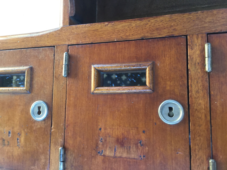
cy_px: 85
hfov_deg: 58.4
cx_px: 114
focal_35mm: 31
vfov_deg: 45.4
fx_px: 203
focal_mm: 3.3
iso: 40
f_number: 2.4
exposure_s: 1/33
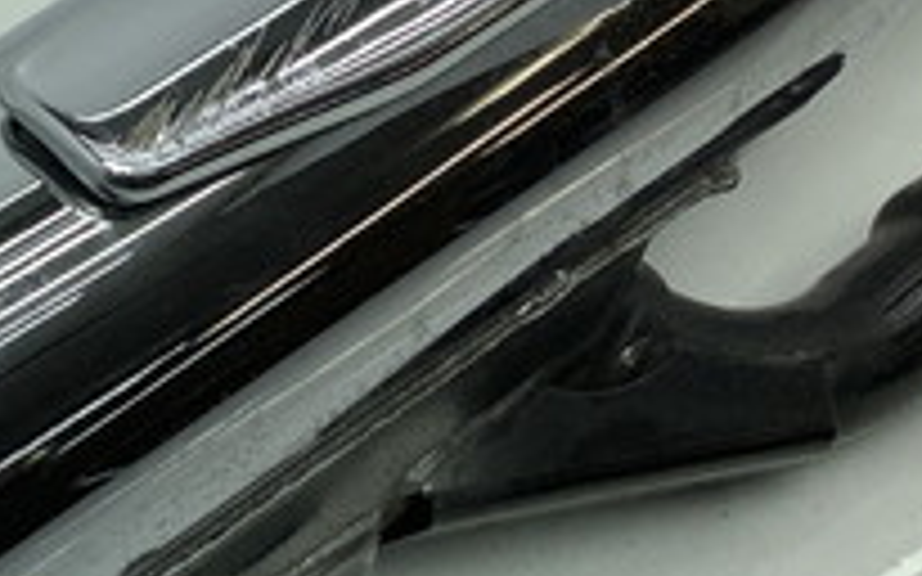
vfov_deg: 13.4
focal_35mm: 96
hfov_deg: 20.0
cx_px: -261
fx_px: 2412
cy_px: 612
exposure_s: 1/558
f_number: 2.4
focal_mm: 3.3
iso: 25
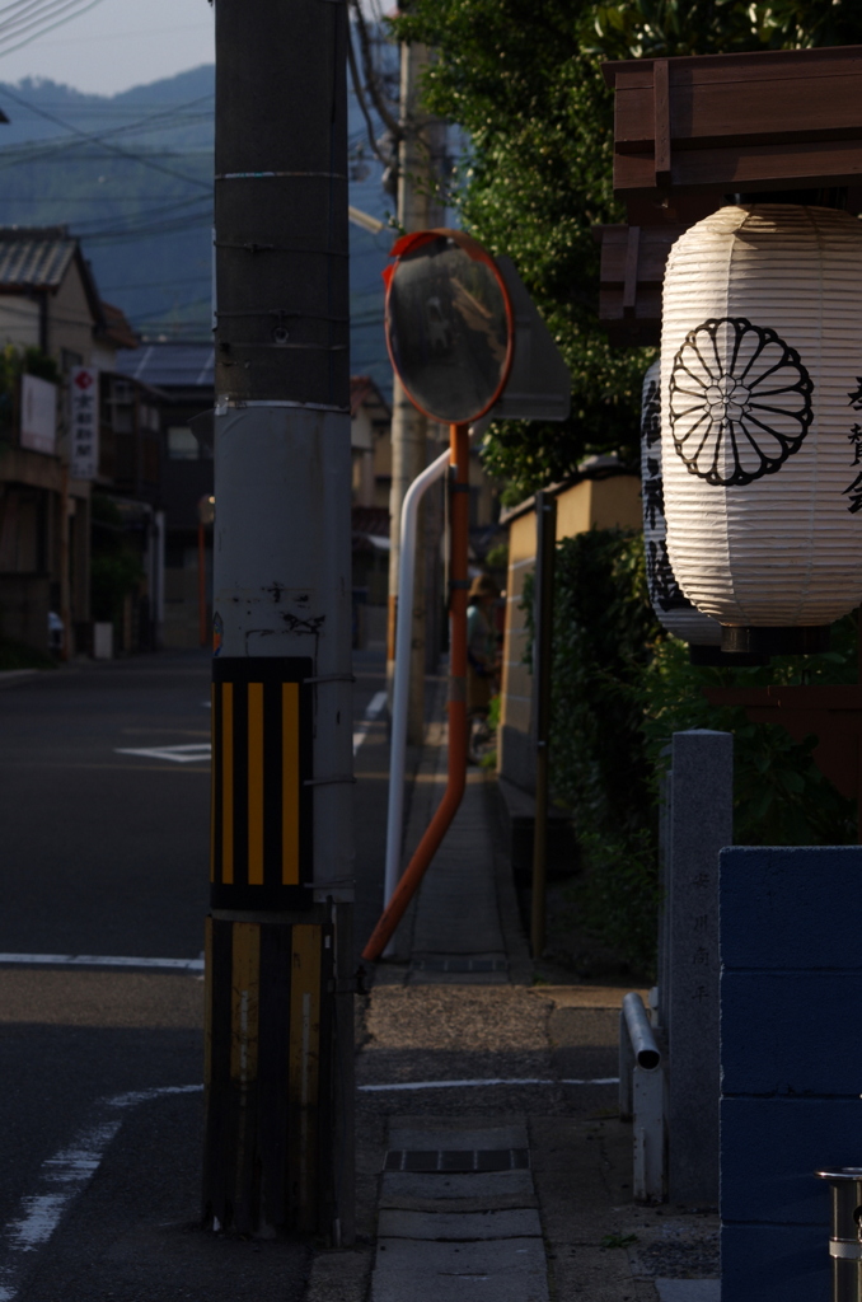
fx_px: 5016
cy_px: 651
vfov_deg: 14.8
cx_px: 431
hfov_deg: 9.8
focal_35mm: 139
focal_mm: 93
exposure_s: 1/400
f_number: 6.3
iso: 100
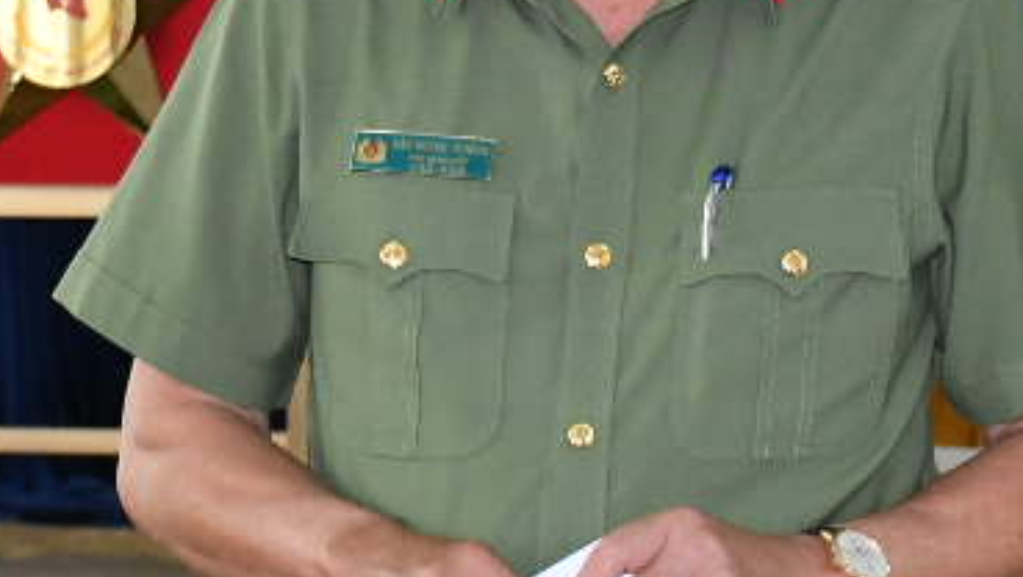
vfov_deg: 4.6
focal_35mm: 262
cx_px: 807
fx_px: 7111
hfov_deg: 8.2
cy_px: 14
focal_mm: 38
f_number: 6.3
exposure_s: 1/320
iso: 1600
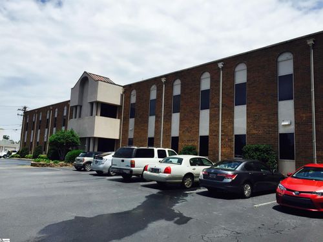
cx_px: 162
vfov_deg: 48.2
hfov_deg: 61.7
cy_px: 121
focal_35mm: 29
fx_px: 271
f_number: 2.2
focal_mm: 4.15
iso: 32
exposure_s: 1/3049
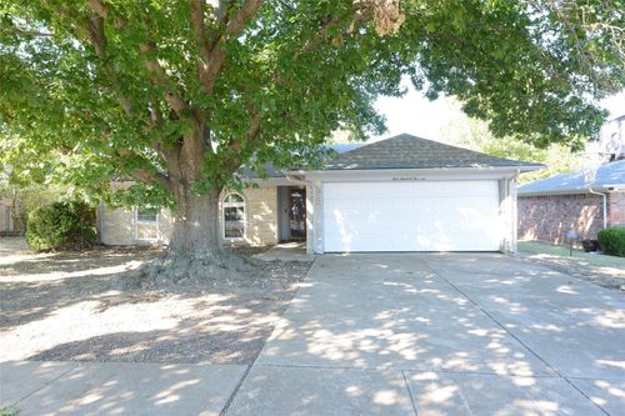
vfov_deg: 55.1
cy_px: 208
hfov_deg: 76.1
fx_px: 399
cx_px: 312
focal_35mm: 23
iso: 720
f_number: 11
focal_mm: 23
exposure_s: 1/30
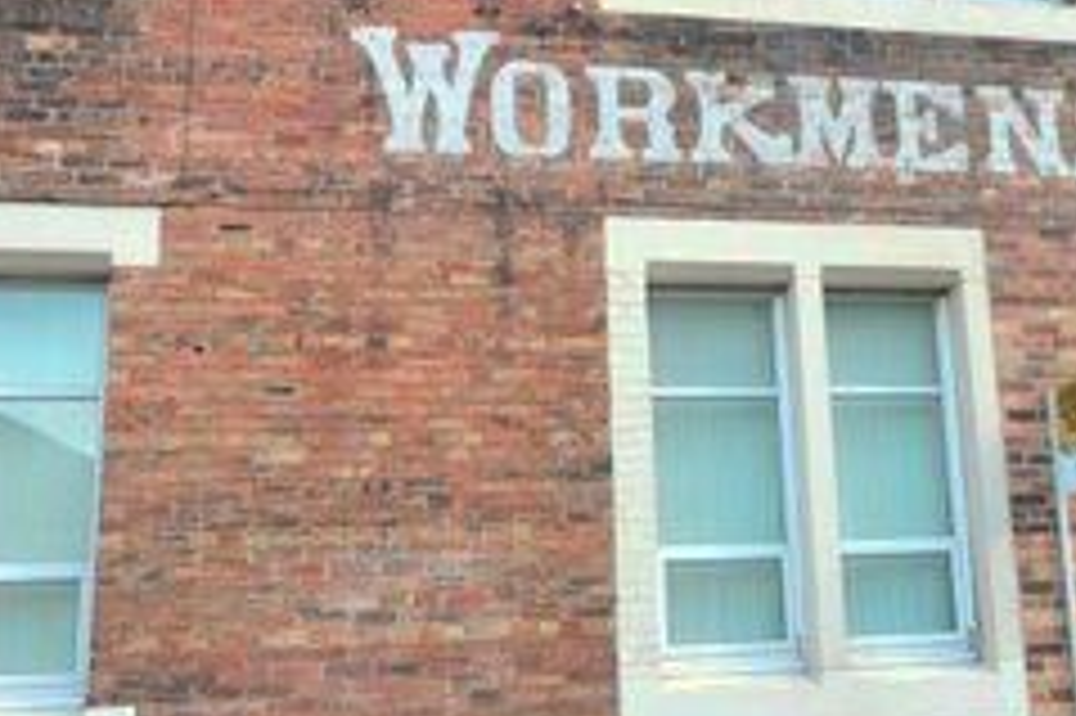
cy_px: 304
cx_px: 671
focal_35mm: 44
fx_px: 1314
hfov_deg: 44.2
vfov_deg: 30.4
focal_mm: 10
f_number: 7.1
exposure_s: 1/200
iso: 200
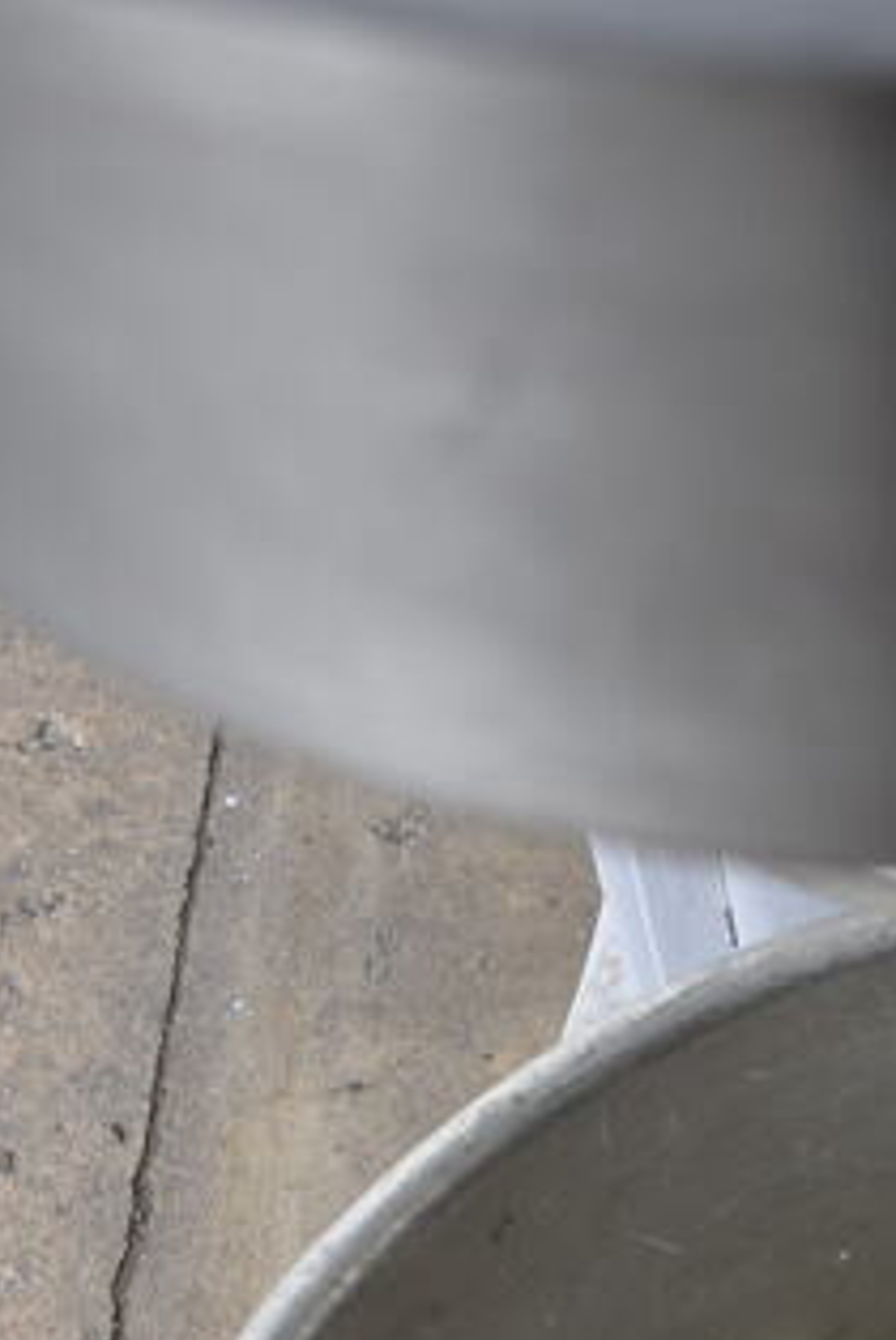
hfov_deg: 13.7
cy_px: 1841
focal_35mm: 96
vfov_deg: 19.3
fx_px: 3576
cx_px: 1186
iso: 200
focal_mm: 22
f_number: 5.6
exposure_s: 1/125
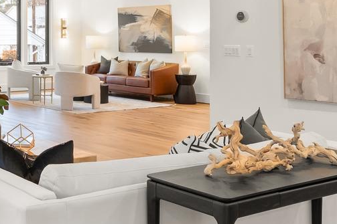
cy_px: 36
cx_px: -27
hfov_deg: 31.4
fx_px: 533
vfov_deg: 23.3
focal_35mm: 57
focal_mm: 14
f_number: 8
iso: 800
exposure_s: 1/6
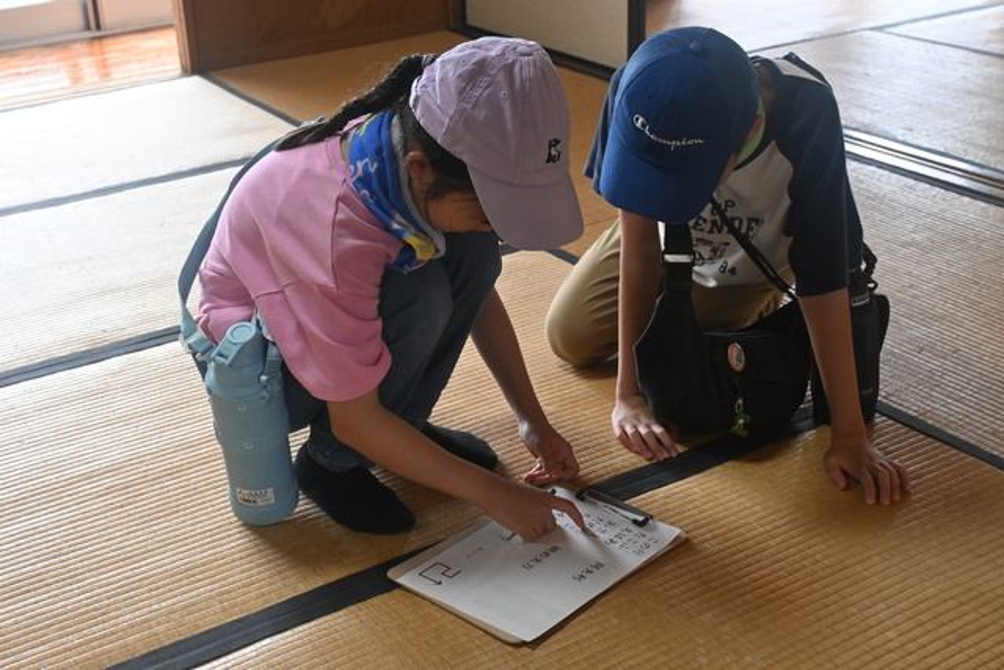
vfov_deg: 28.5
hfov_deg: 41.7
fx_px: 1318
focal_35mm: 47
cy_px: 335
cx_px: 502
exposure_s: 1/125
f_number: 5
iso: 1800
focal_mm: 31.5
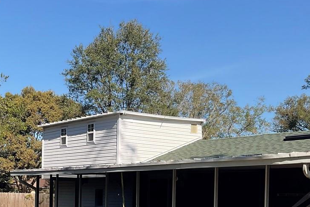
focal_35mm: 66
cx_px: 89
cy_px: 195
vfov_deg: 20.1
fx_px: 568
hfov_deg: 30.2
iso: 16
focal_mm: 3
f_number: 1.8
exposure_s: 1/1250
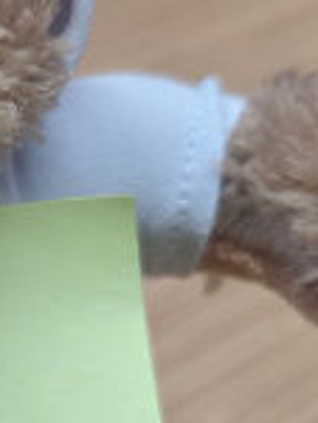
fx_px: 1295
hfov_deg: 13.0
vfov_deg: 17.9
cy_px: 460
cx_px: -214
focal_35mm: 106
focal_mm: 6.81
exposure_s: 1/25
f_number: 1.85
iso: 75
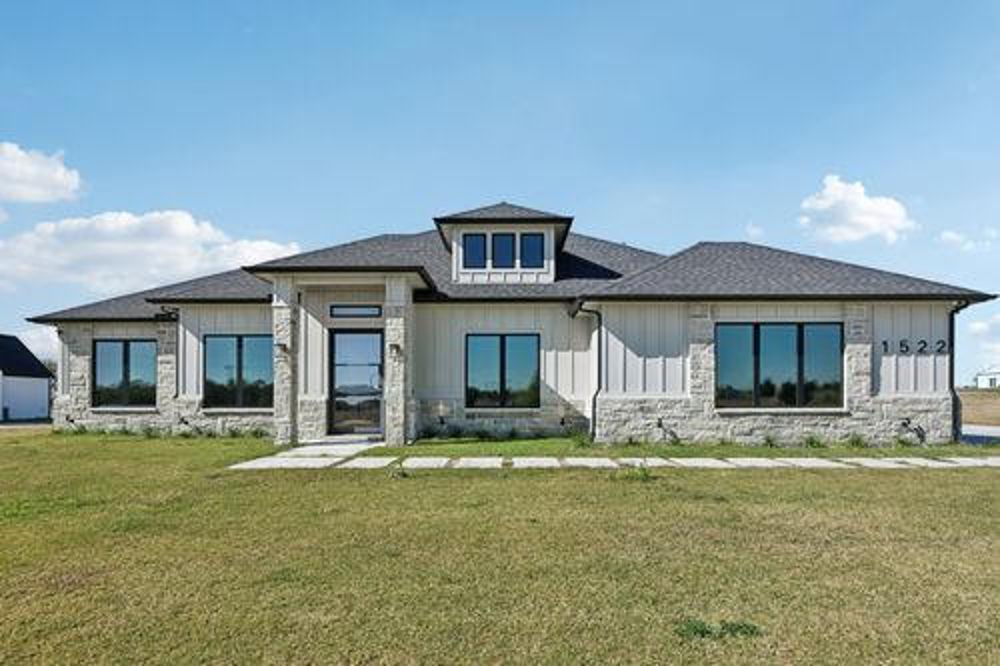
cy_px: 333
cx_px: 500
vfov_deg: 64.5
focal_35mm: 19
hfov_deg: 86.9
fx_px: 528
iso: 400
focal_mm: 19
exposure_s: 1/1250
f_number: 8
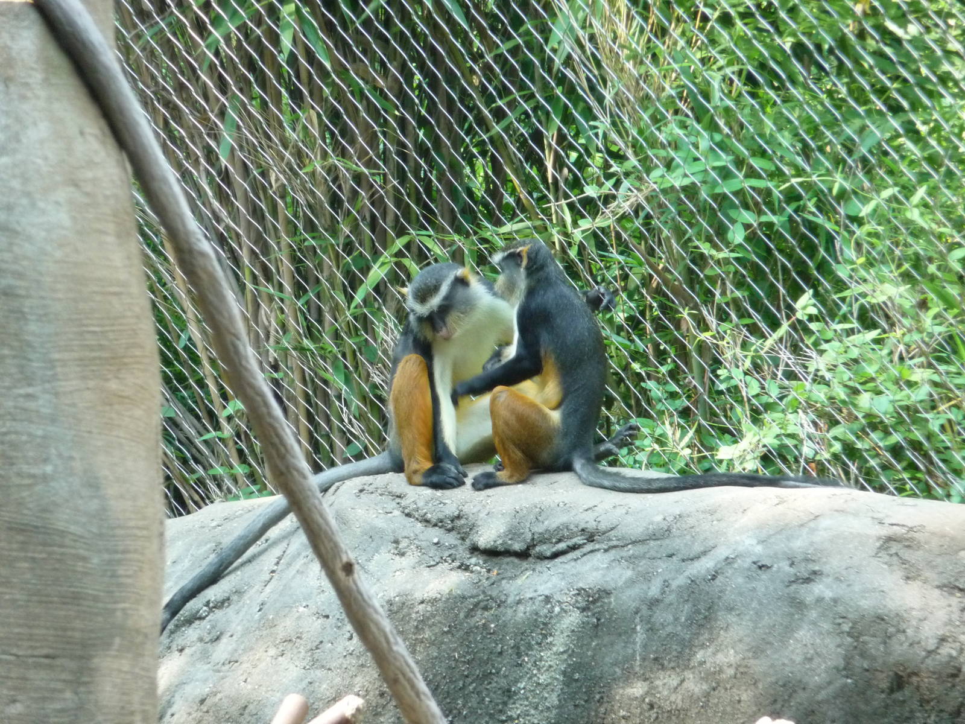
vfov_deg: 5.3
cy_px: 362
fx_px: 7806
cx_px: 482
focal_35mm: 280
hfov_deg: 7.1
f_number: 4.9
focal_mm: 47
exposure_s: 1/100
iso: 400
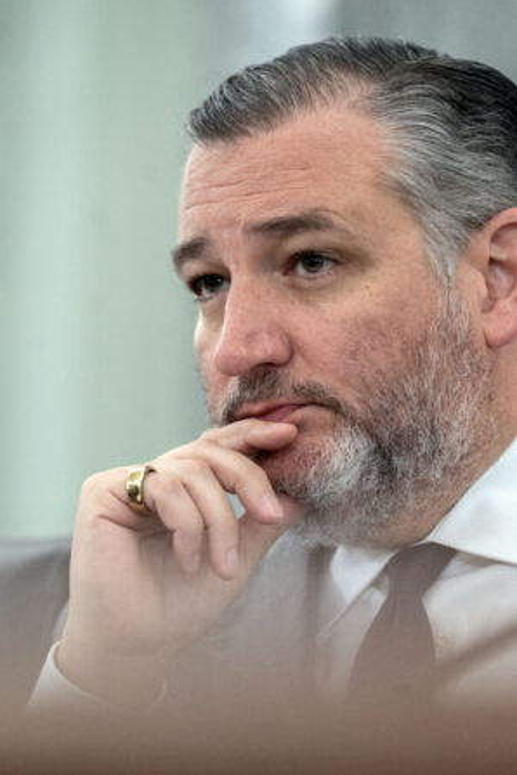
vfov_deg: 13.8
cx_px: 258
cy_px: 387
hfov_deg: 9.2
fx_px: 3209
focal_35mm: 149
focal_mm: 148
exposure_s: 1/200
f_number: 4
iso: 4000
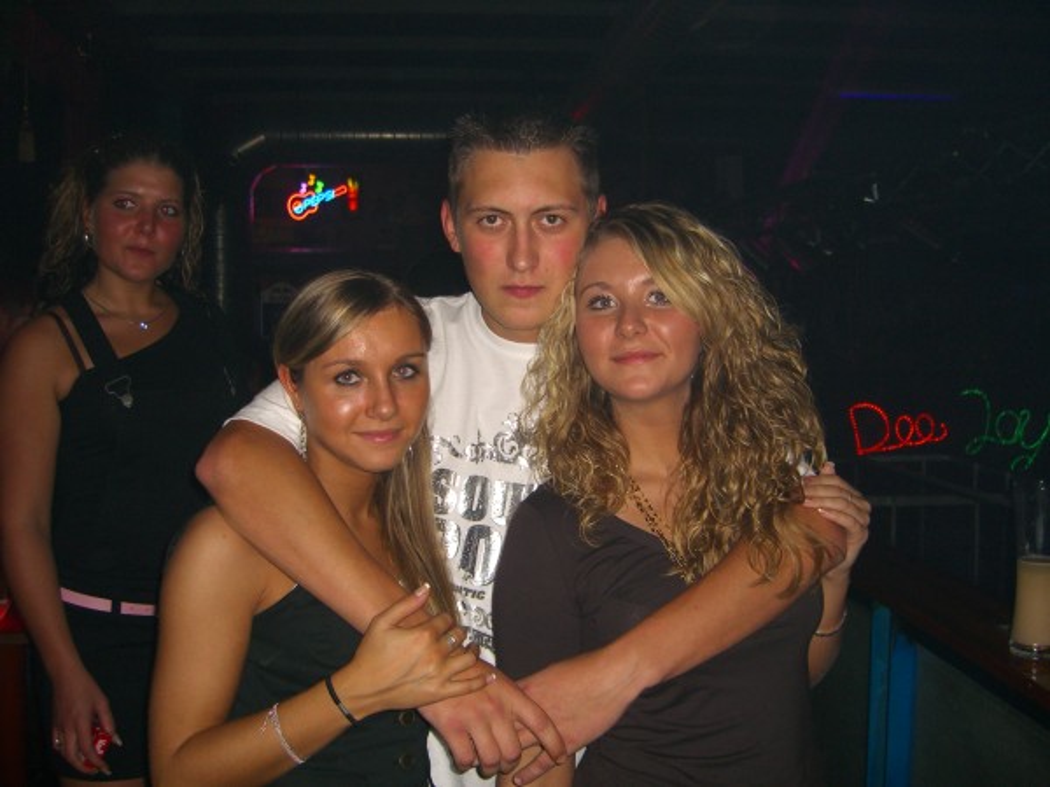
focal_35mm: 38
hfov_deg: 49.0
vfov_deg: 37.7
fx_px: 1153
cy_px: 394
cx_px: 525
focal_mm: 7.9
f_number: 2.8
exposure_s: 1/60
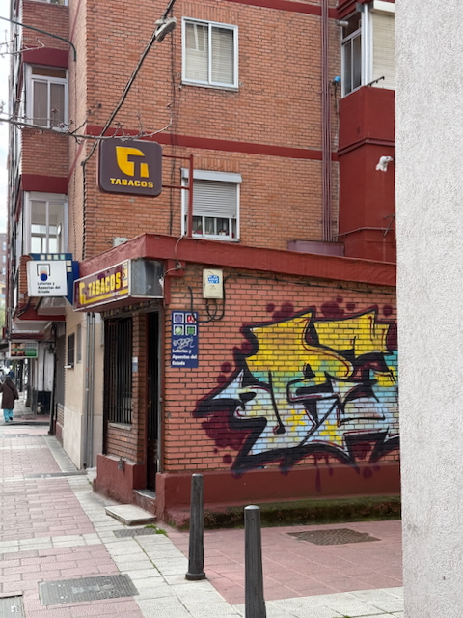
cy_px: 309
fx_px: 856
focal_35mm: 48
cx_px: 232
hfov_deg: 30.3
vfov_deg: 39.7
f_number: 1.78
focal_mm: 6.76
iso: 64
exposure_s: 1/837
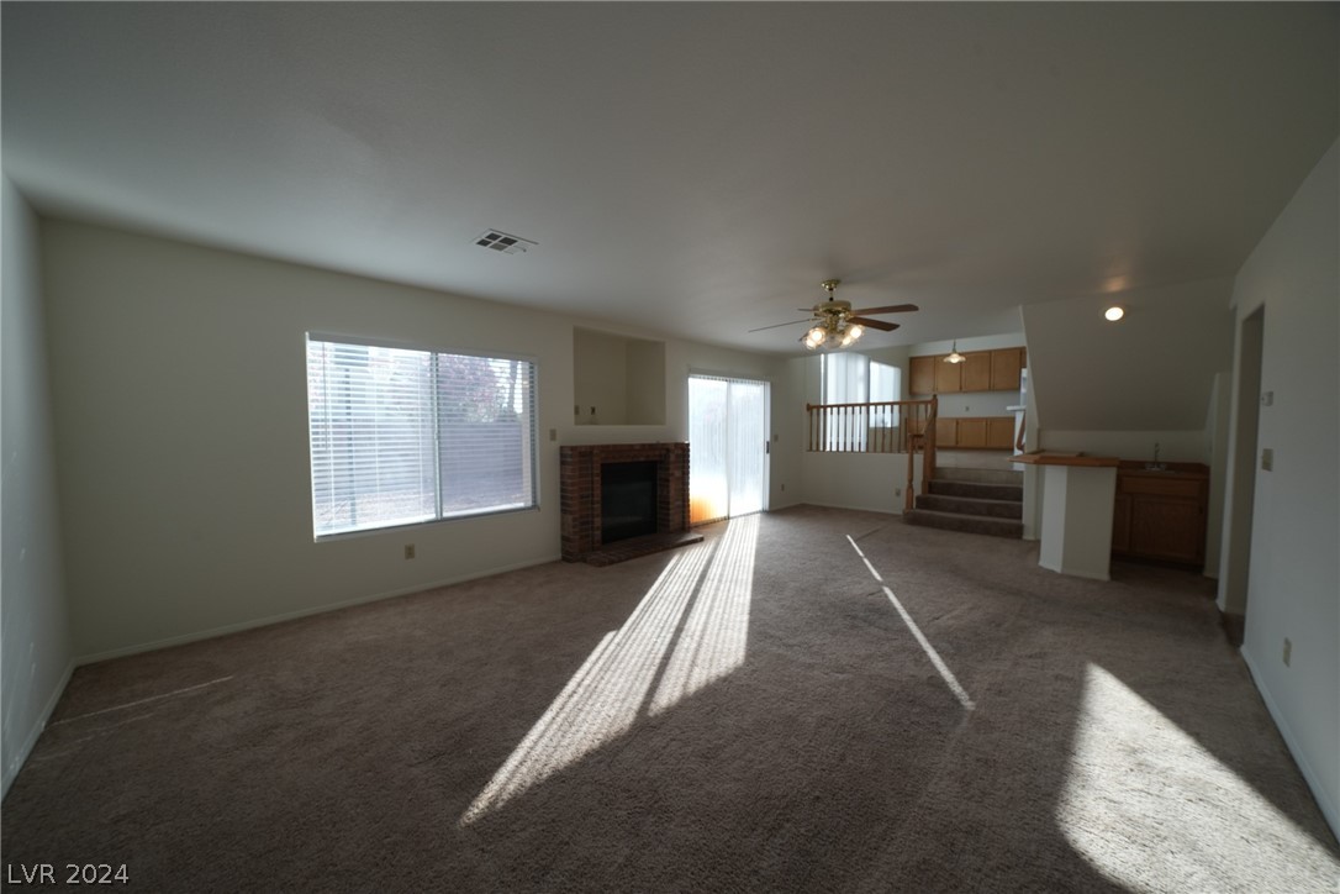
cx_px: 670
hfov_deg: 112.6
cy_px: 447
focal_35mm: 12
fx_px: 447
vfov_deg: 90.0
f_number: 8
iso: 400
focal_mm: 12
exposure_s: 1/160
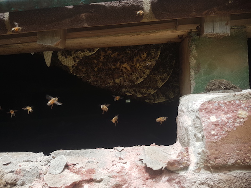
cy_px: 94
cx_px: 126
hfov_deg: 67.3
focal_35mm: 26
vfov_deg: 53.1
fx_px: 189
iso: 40
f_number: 1.7
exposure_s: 1/712
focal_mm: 4.2
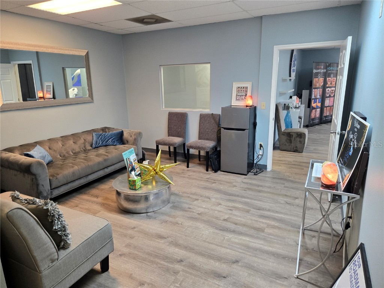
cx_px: 192
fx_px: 255
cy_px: 144
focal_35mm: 23
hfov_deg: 73.9
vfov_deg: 58.9
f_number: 1.8
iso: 200
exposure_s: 1/120
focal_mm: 5.4
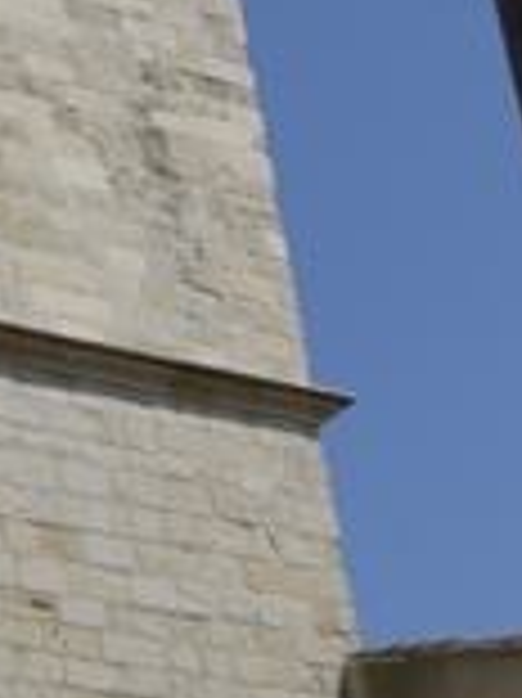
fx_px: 2658
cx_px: -472
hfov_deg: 10.4
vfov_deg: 14.9
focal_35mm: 132
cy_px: 482
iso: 100
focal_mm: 16
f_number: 9
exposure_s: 1/500
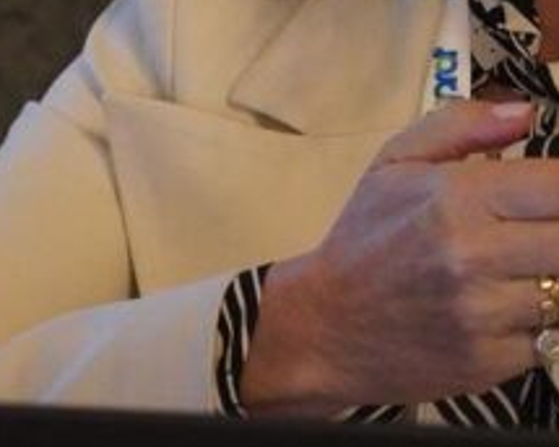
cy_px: 61
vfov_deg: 5.1
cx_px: 551
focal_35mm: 304
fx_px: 5029
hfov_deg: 6.3
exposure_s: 1/125
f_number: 5.6
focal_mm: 68
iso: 10000
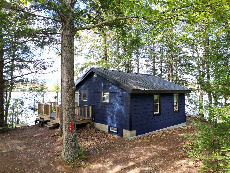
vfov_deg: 56.8
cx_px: 115
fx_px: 159
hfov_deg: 71.6
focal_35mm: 24
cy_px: 86
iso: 110
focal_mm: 6.72
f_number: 1.7
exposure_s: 1/240
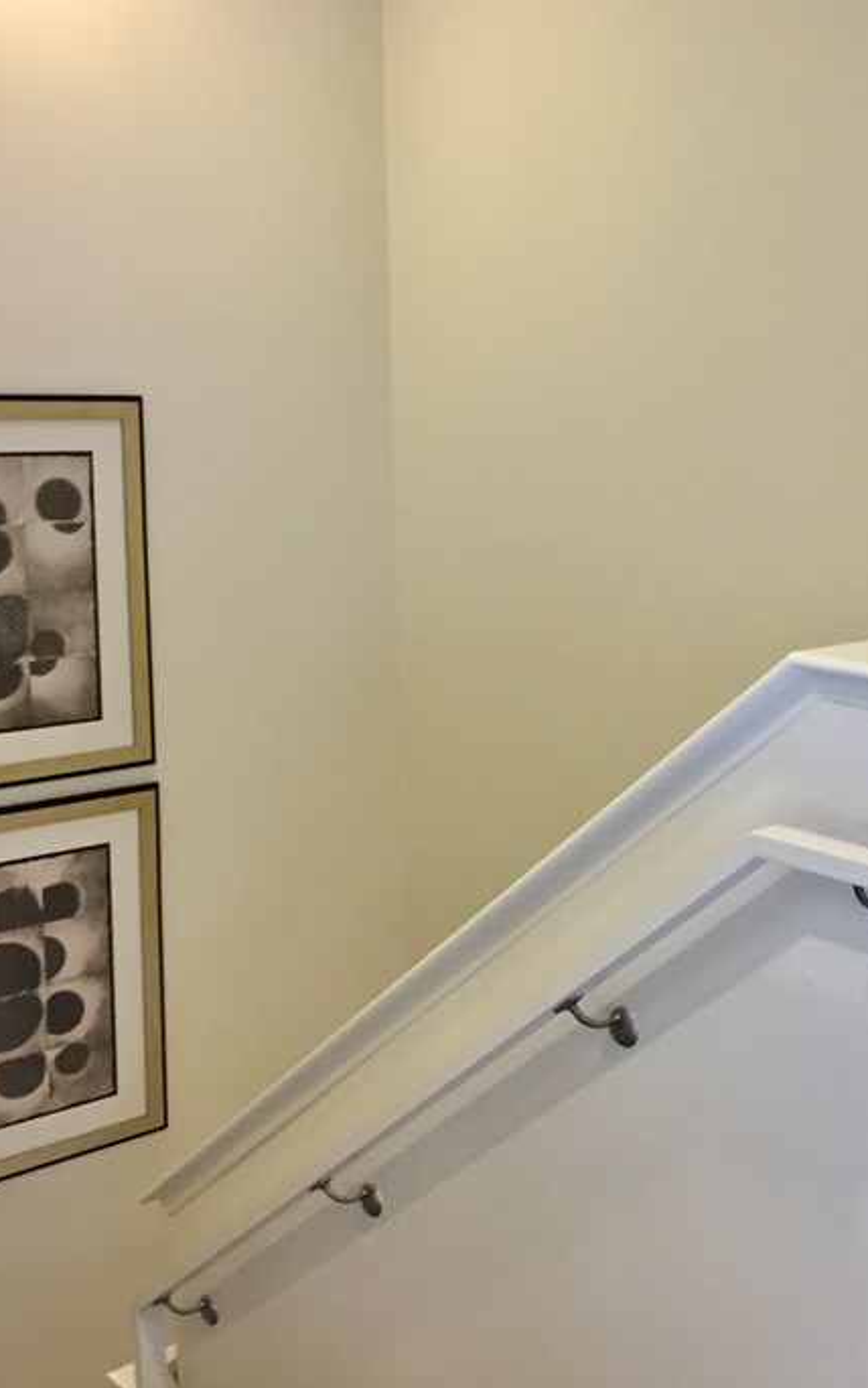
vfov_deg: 43.4
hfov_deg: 26.9
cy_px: 645
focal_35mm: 46
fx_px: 1740
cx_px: 801
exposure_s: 1/33
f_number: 2.2
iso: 125
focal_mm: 4.15
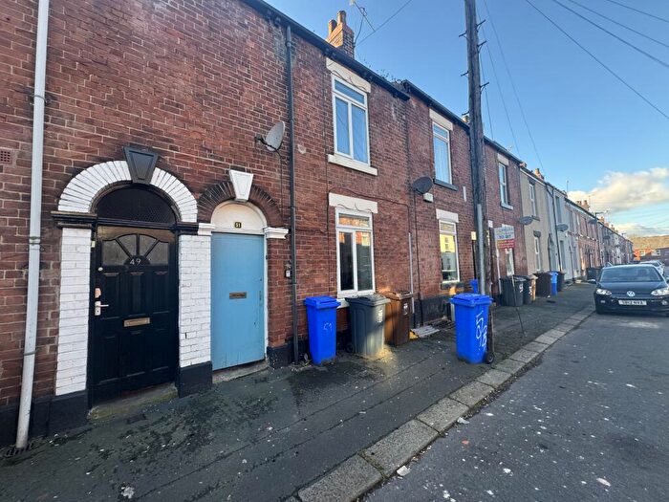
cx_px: 334
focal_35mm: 14
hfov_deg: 102.1
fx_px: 271
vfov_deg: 85.7
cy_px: 251
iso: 40
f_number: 2.2
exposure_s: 1/148
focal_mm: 2.22
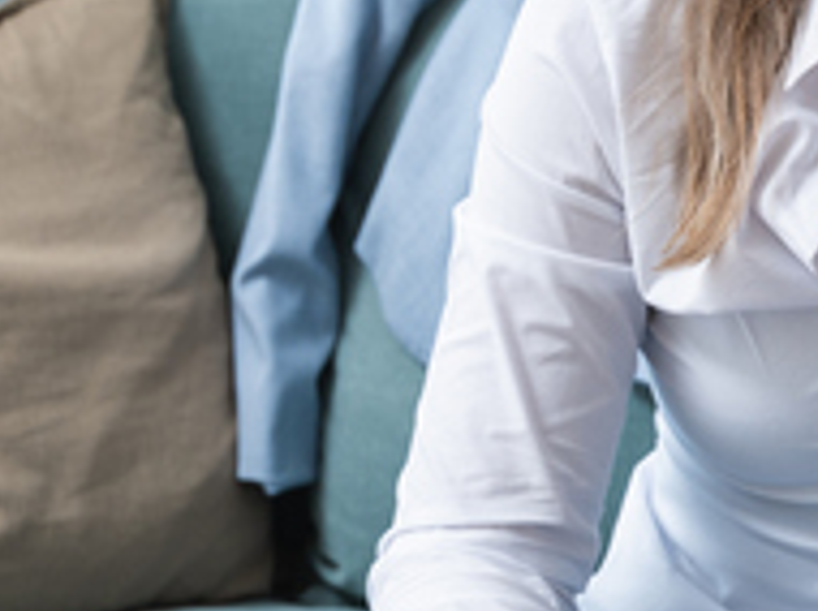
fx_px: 4067
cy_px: 123
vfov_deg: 8.6
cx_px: 995
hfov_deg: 11.3
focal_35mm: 172
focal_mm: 46.9
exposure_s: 1/100
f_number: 2.8
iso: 125
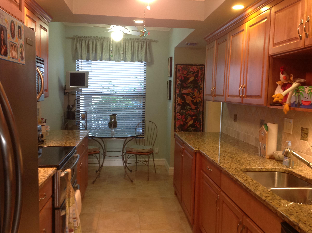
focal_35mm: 35
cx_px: 156
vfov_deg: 40.6
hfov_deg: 52.7
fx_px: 315
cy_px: 116
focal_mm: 4.28
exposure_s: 1/15
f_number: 2.4
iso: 100
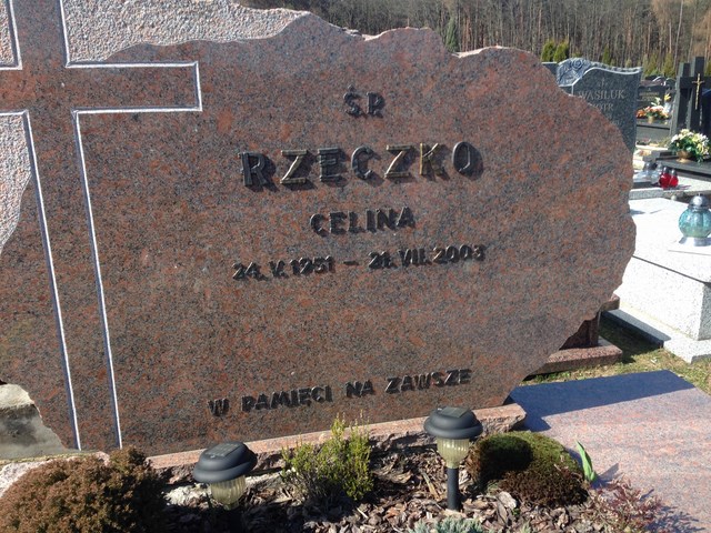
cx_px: 356
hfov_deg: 55.4
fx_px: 678
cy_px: 266
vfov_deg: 42.9
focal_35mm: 33
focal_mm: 4.12
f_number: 2.4
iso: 50
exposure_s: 1/559
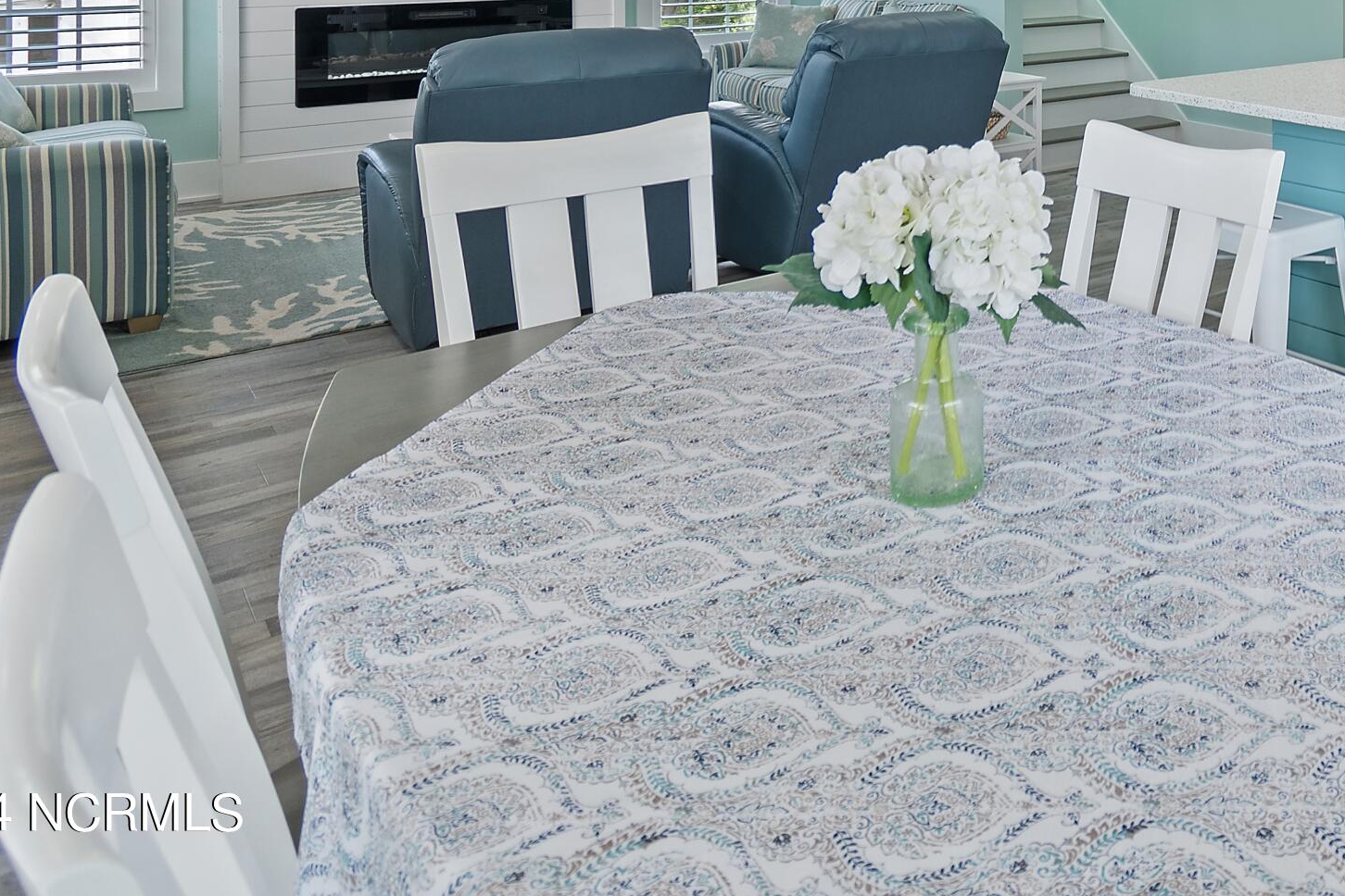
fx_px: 1158
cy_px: -28
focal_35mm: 31
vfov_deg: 37.2
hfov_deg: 52.0
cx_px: 1244
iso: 100
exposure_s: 1/10
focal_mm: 10
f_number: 4.5
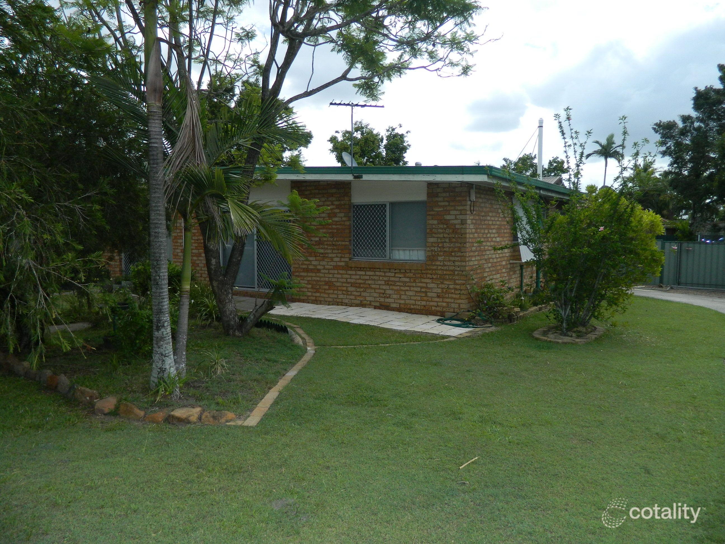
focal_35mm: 25
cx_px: 362
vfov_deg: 54.9
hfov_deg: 69.4
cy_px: 272
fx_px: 524
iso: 110
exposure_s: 1/1000
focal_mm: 4.5
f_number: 3.1
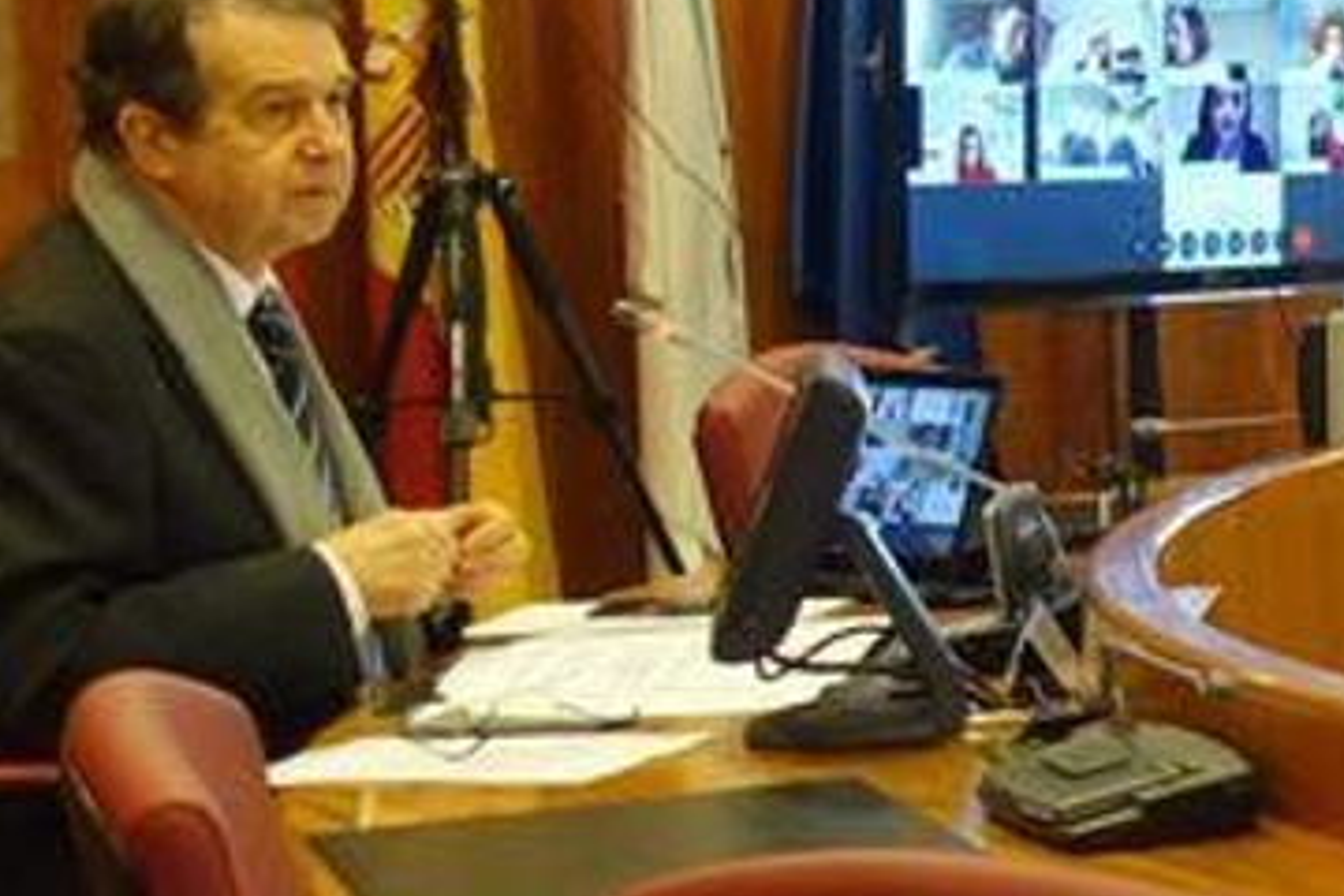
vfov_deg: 10.6
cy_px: 469
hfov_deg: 13.3
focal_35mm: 129
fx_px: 4816
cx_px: 2804
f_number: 2.5
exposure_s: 1/30
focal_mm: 10.6
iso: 320
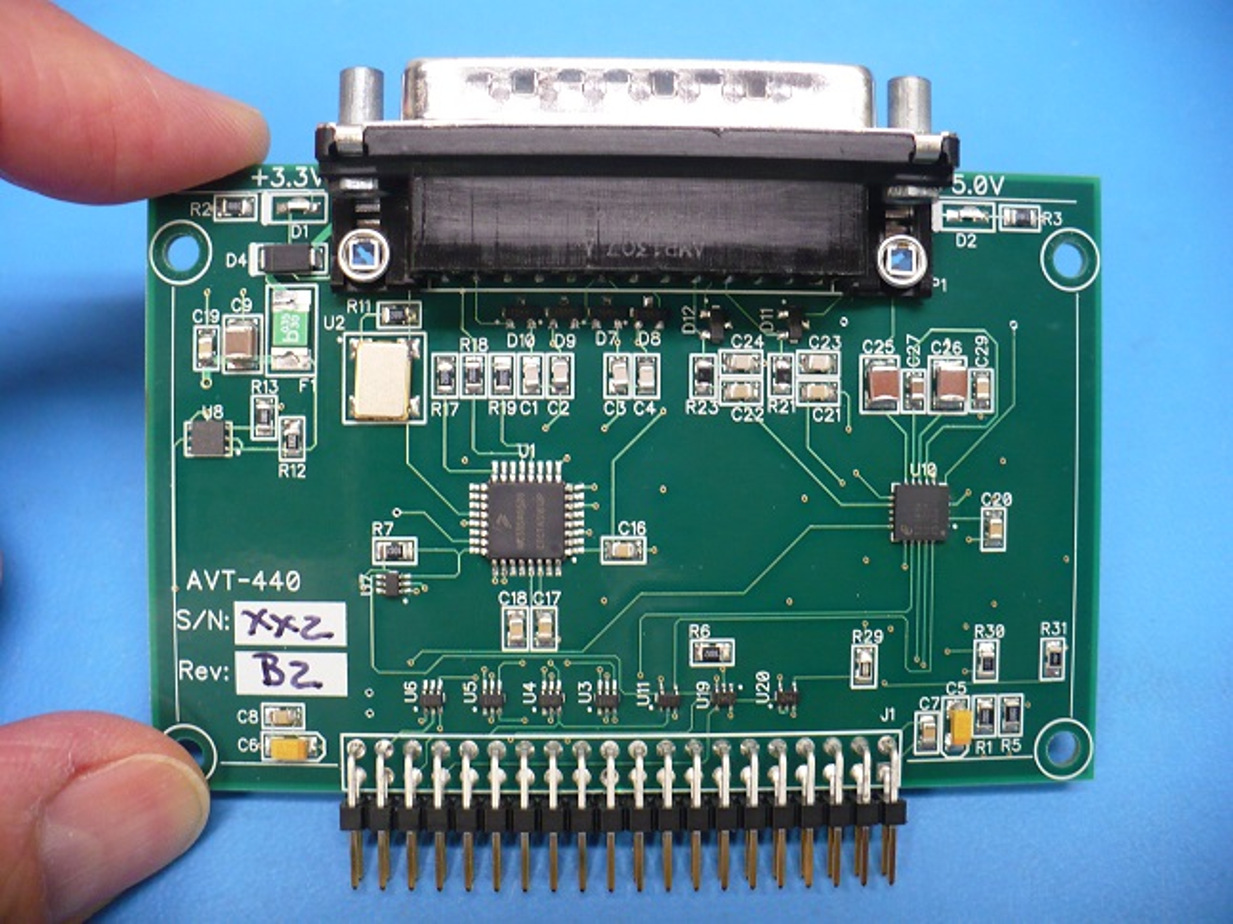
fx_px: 1317
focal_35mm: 37
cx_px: 616
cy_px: 462
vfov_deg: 38.6
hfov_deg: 50.2
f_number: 2.8
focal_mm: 6.1
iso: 200
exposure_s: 1/13
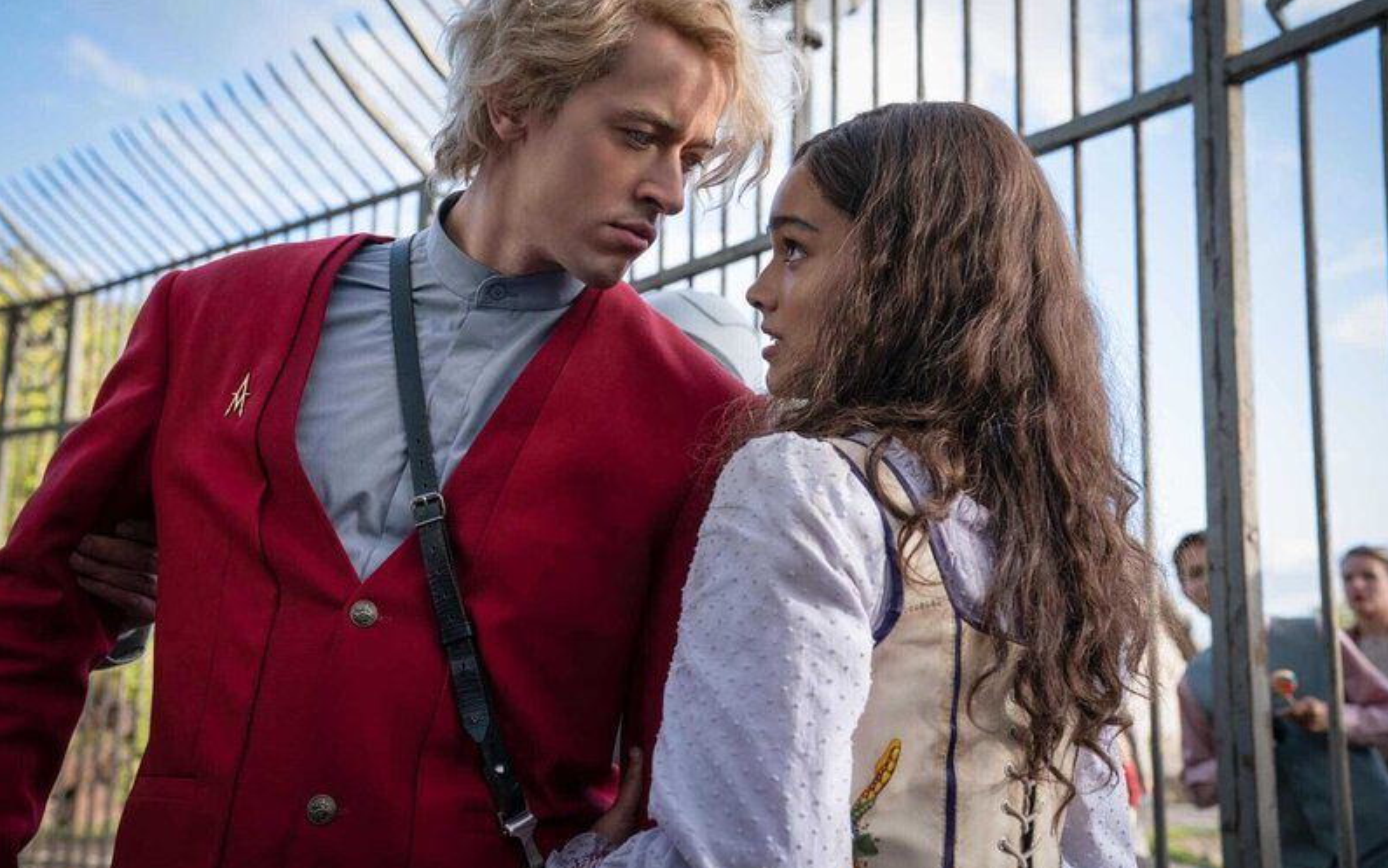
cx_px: 695
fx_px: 1551
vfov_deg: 31.2
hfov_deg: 48.2
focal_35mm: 41
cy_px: 410
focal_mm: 40
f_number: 4.5
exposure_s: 1/400
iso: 320
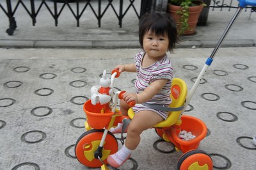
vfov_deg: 29.8
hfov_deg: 43.6
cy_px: 85
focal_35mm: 45
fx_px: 320
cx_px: 128
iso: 200
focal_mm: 30
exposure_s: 1/100
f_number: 5.6
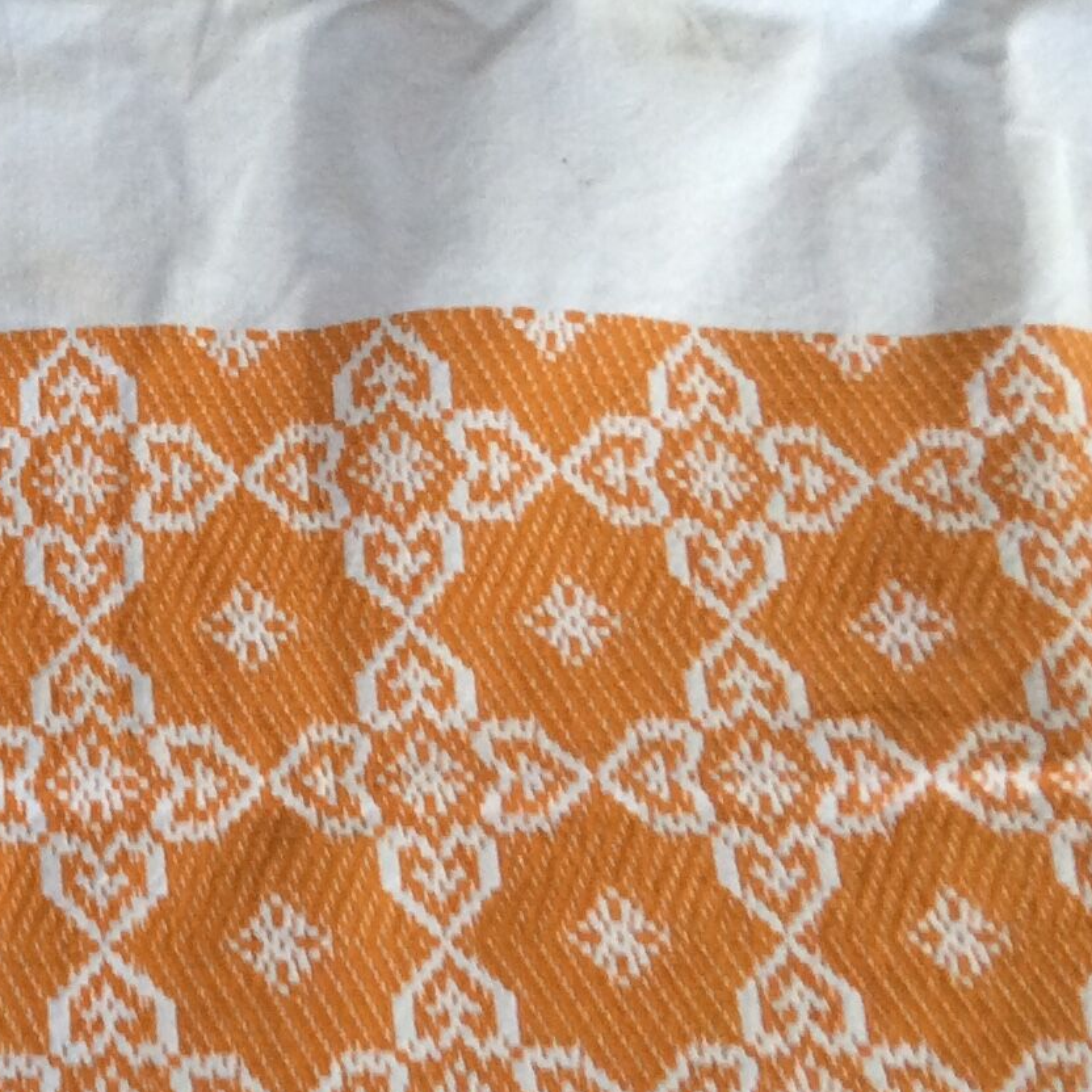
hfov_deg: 18.6
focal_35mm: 88
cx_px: -249
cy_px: 491
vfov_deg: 19.7
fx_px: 3141
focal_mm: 3.3
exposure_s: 1/25
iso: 80
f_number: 2.4
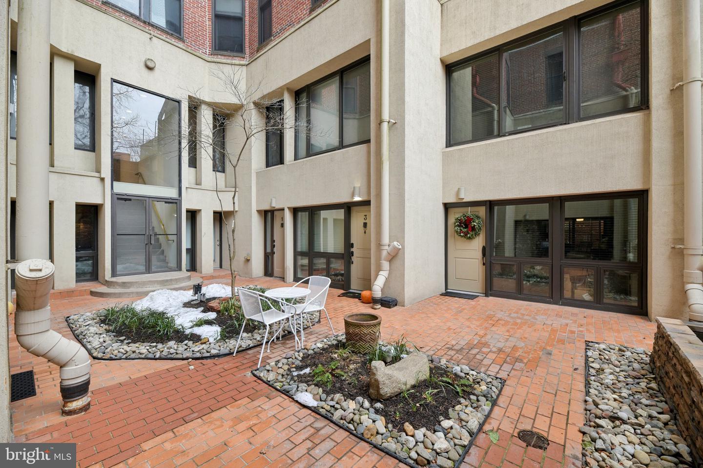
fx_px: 273
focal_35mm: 14
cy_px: 234
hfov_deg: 104.3
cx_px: 352
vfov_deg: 81.2
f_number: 8
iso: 400
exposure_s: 1/15
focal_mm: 14
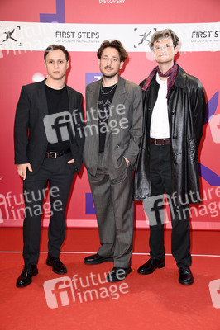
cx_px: 110
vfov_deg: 39.6
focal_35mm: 50
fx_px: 459
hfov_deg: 26.9
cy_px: 165
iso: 640
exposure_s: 1/250
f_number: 5.6
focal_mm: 50
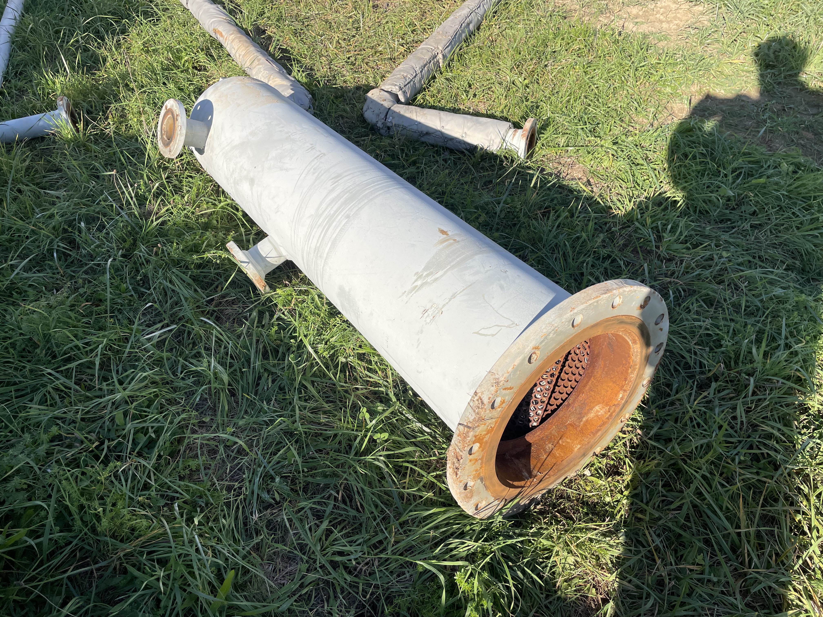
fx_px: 618
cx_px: 412
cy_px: 308
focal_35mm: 26
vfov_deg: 53.1
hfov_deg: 67.3
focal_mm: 4.2
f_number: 1.6
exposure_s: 1/2506
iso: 32
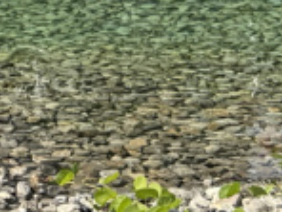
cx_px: -229
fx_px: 1352
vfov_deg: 8.5
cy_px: -214
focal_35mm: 166
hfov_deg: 11.1
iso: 80
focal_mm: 6.76
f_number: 1.78
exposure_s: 1/3802
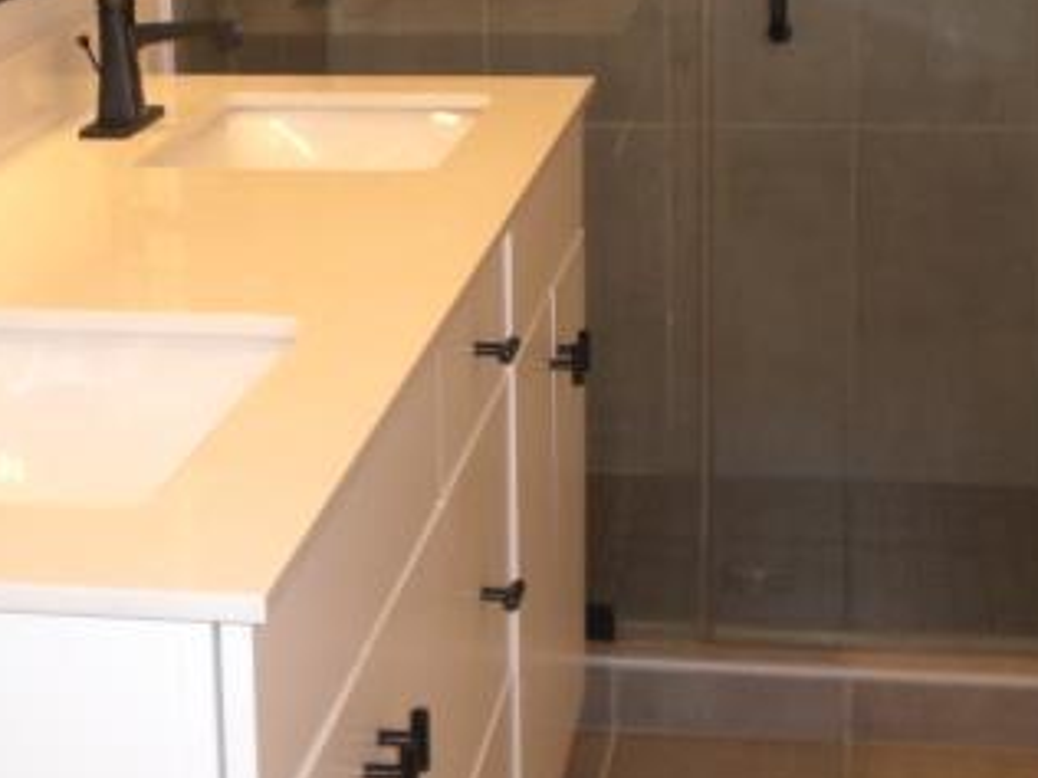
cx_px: 401
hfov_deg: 25.3
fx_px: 2309
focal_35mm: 77
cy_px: 62
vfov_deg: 18.8
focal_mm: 6.3
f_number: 3.1
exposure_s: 1/60
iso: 200
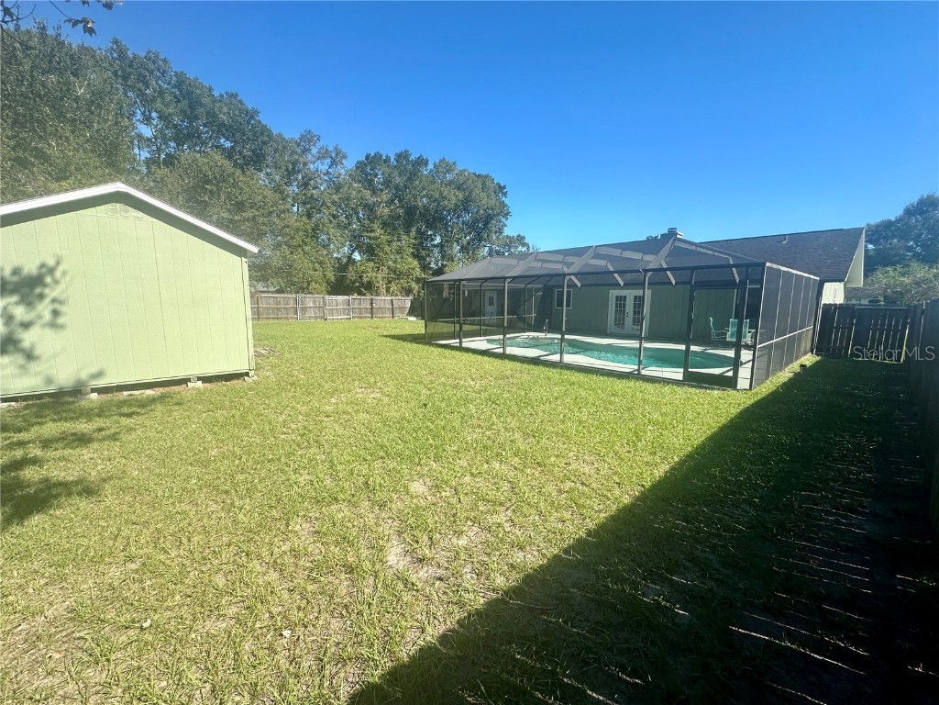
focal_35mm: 14
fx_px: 380
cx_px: 470
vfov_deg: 85.7
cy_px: 352
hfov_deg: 102.1
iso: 50
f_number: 2.2
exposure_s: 1/1014
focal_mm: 2.22
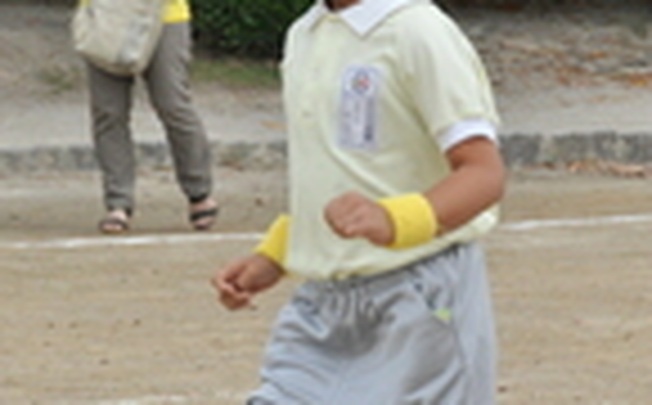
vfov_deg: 4.8
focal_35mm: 274
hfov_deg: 7.6
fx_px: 4867
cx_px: 674
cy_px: 223
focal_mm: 65
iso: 800
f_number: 9
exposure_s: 1/1250
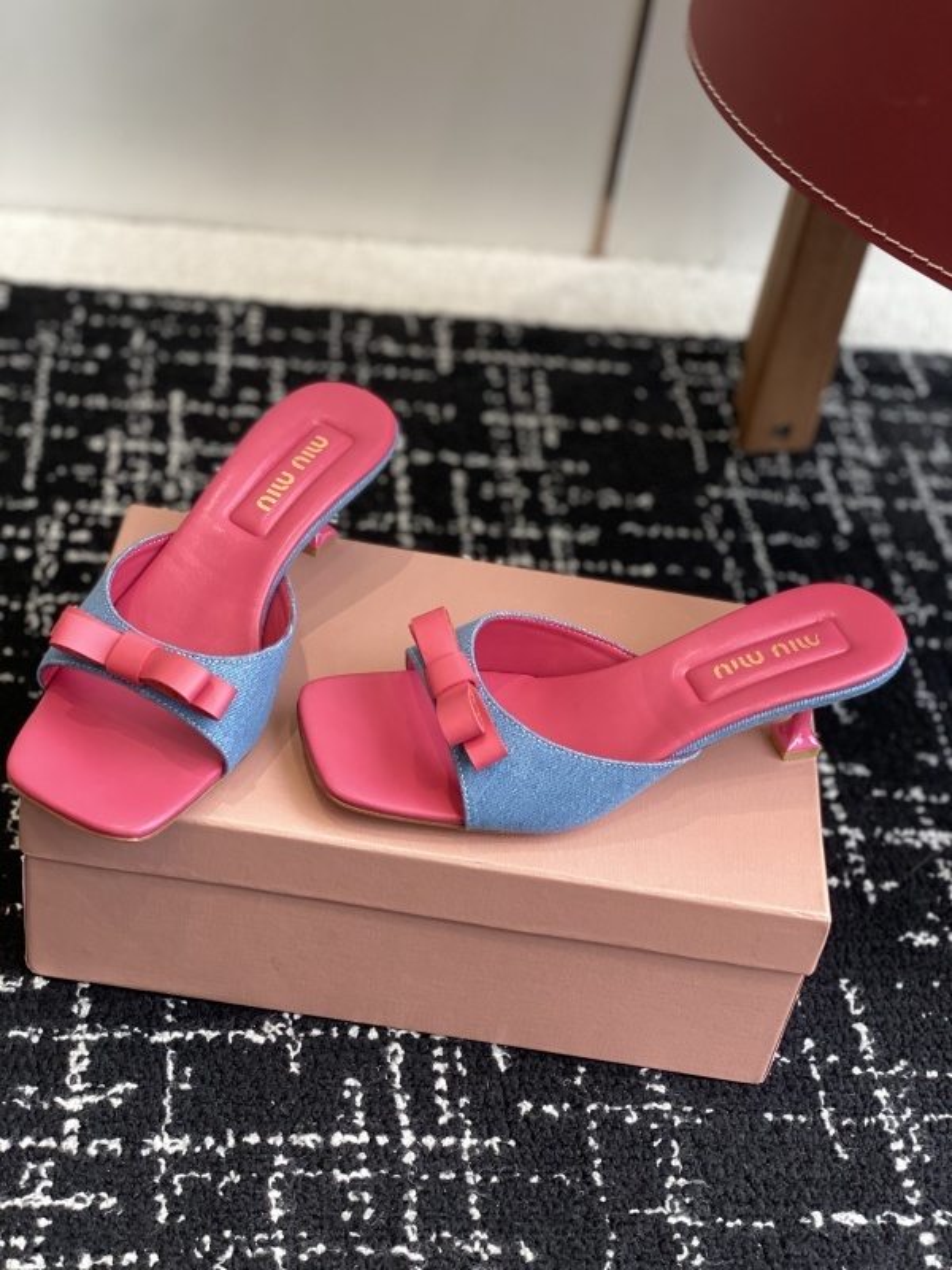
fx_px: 1907
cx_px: 476
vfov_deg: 36.8
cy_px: 635
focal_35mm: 52
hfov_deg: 28.0
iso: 100
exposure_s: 1/122
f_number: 2
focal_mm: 6
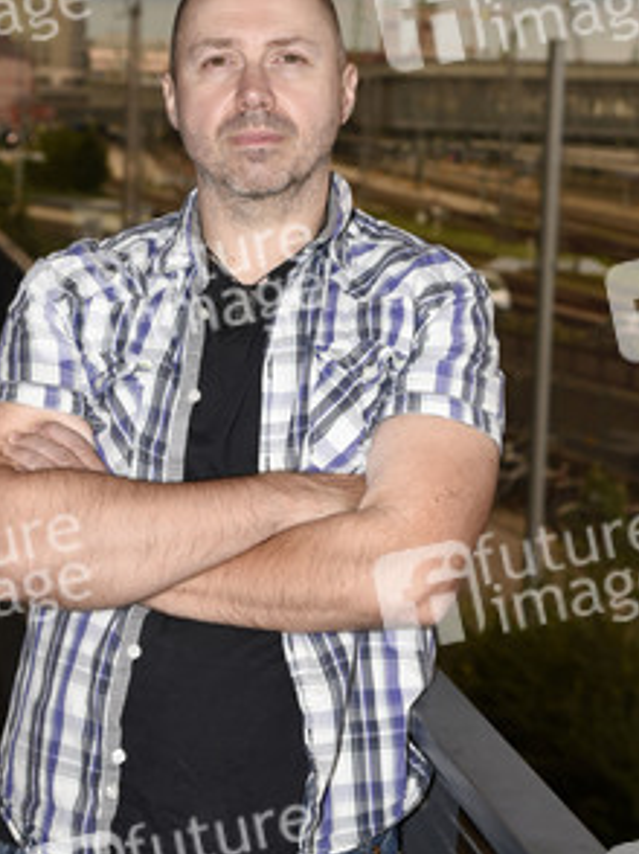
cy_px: 439
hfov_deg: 17.3
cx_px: 259
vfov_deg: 23.0
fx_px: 2095
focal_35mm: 85
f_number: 6.3
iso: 800
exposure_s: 1/160
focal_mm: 65
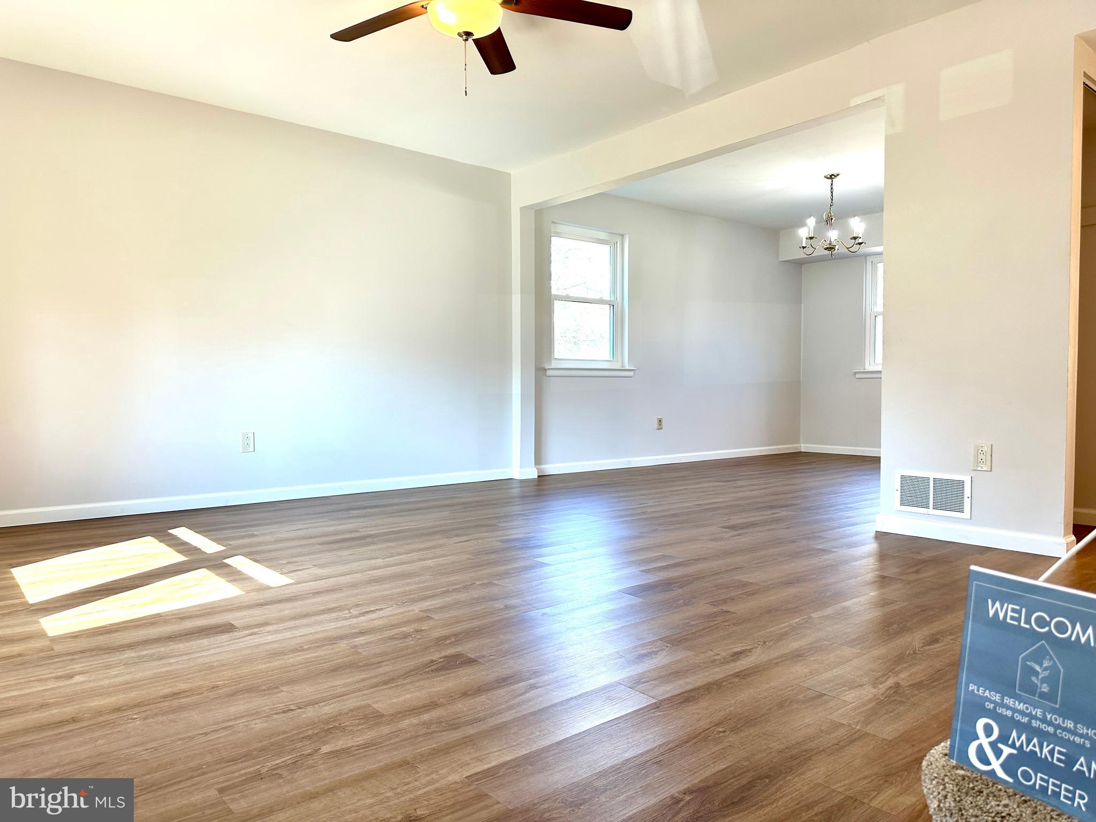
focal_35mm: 24
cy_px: 411
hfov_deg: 71.6
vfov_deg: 56.8
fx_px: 760
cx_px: 548
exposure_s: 1/120
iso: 100
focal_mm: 6.86
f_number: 1.78
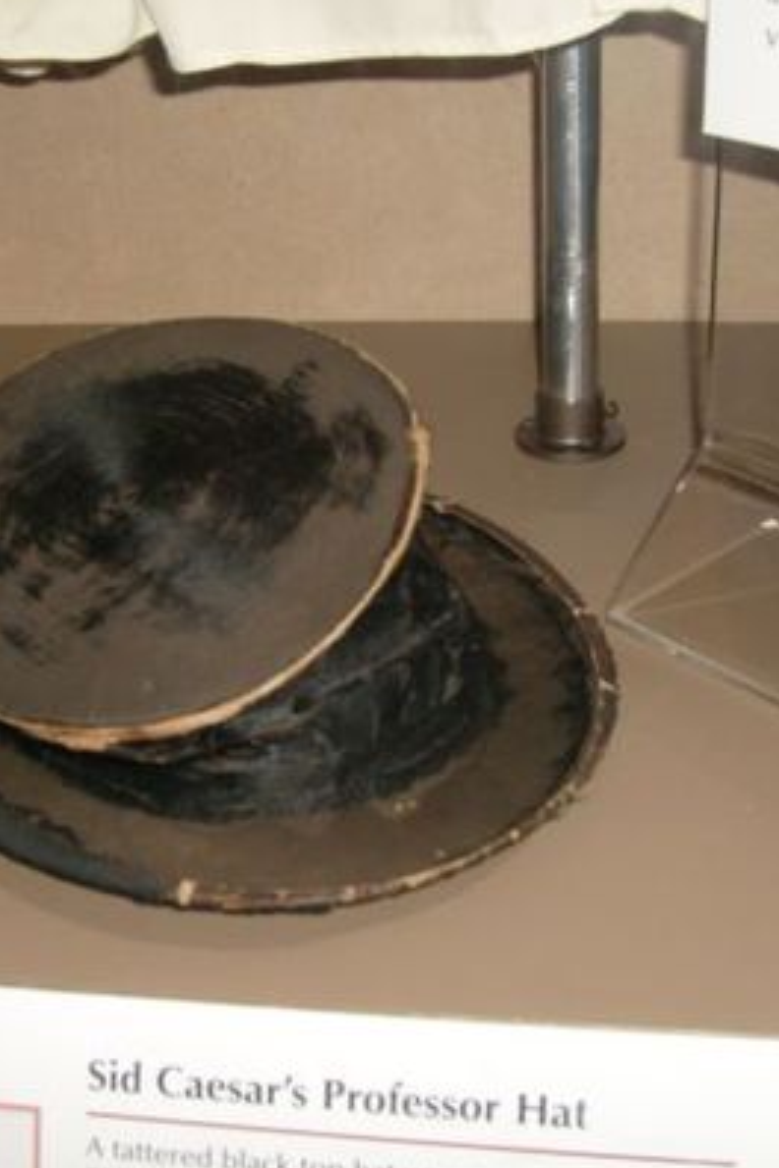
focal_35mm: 49
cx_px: 258
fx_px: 1590
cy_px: 587
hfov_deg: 27.4
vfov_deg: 40.3
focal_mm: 5.8
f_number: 2.8
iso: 100
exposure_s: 1/45
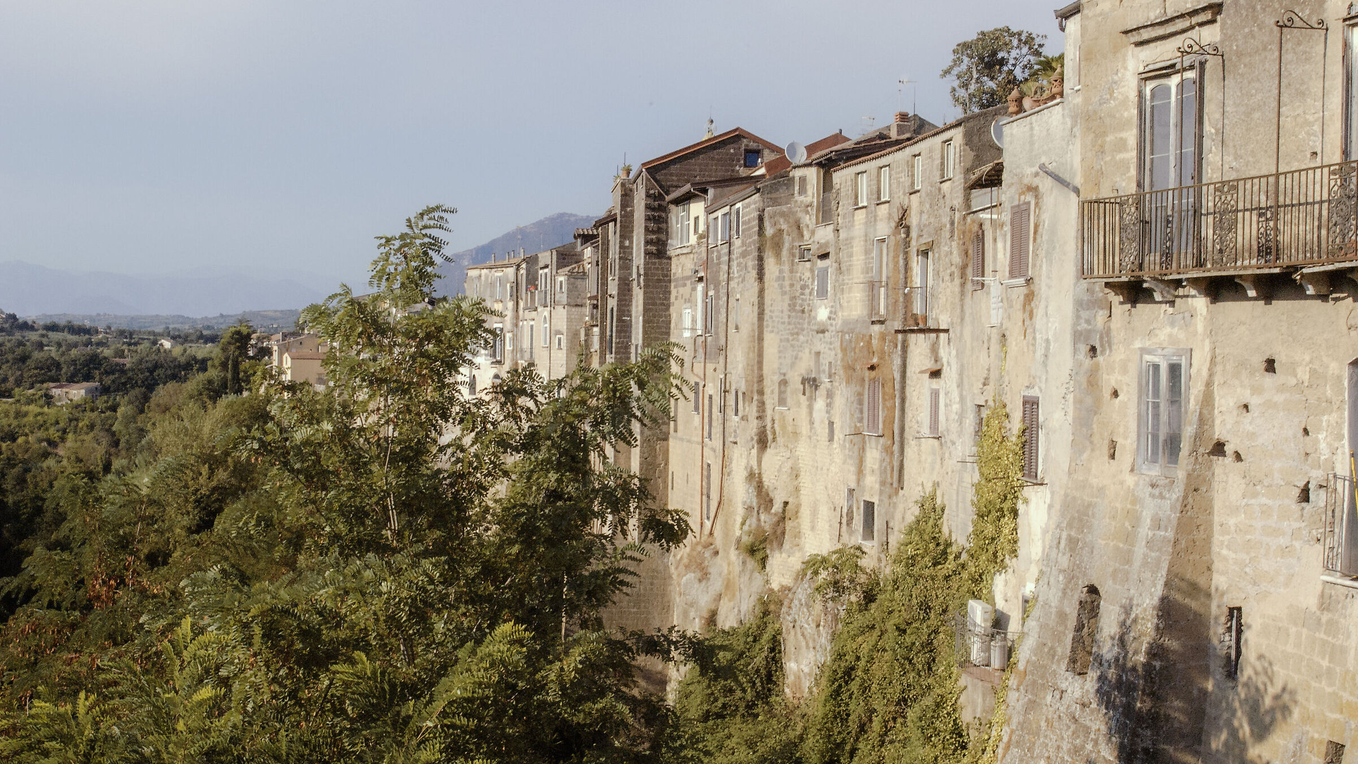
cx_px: 679
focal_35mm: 44
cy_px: 415
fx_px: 1584
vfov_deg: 27.1
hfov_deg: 46.4
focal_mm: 28
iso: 1000
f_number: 16
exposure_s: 1/750
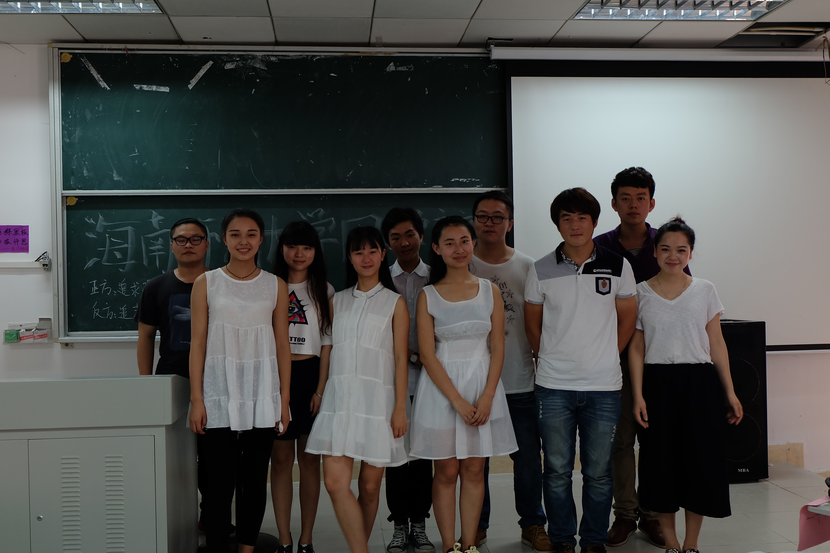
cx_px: 415
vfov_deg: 37.9
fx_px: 807
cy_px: 276
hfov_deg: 54.4
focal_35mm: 35
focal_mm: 23.2
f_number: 4.2
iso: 400
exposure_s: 1/34
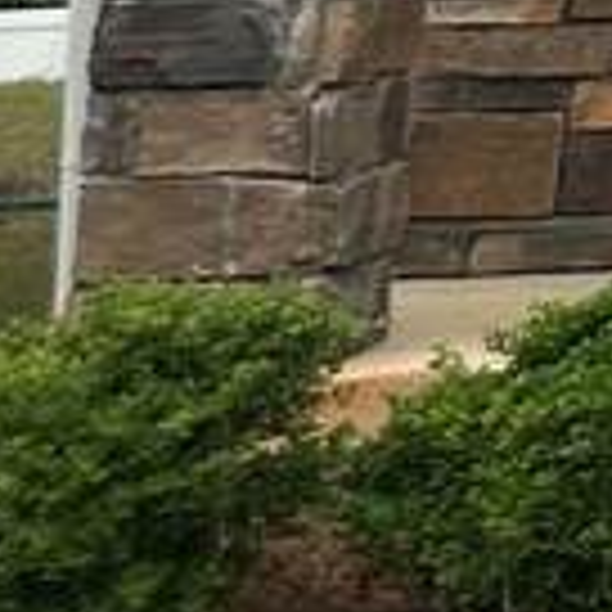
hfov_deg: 6.6
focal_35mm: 199
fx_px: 3980
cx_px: 2642
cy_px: -1390
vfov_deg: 7.5
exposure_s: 1/4184
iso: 80
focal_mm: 6.86
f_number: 1.78
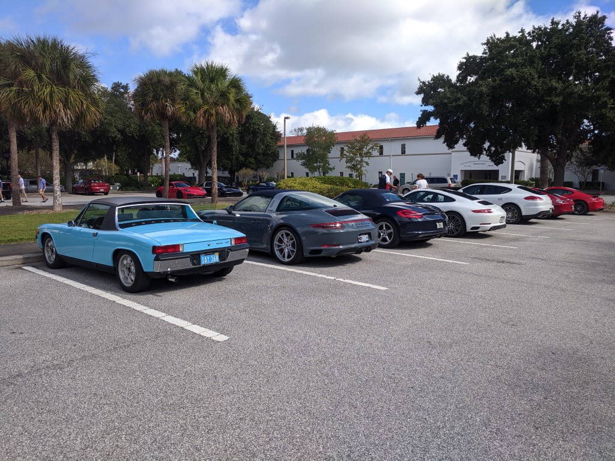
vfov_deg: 53.1
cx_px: 308
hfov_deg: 67.3
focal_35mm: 26
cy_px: 230
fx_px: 462
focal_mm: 4.67
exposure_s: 1/1433
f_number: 2
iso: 50
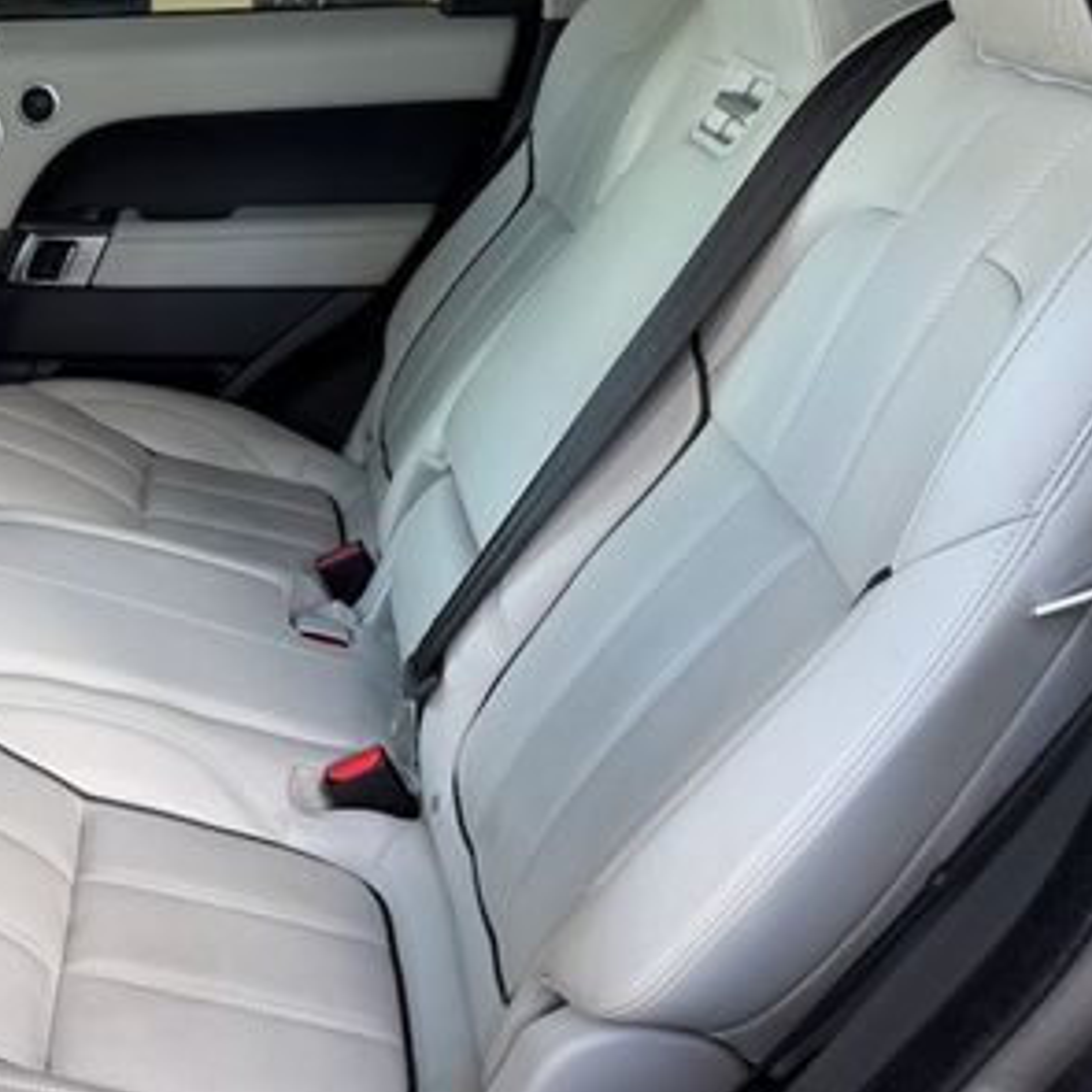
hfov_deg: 34.0
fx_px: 1642
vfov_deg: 36.8
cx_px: 37
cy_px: 500
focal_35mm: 46
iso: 80
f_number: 1.78
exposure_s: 1/121
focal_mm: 6.76
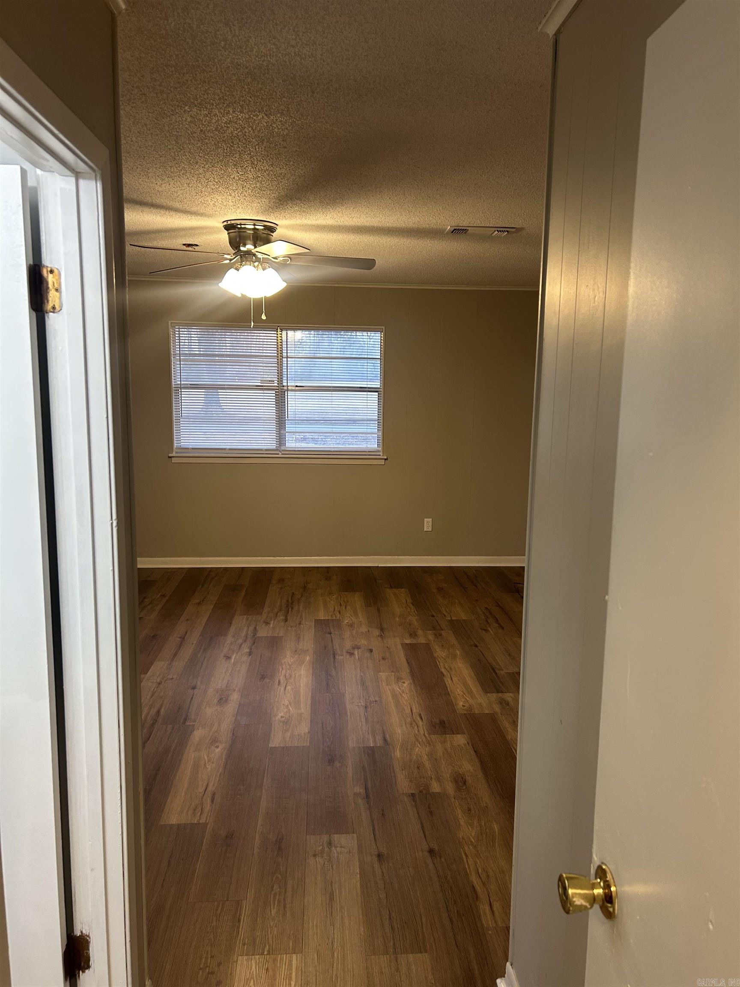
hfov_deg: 53.1
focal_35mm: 26
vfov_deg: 67.3
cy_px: 494
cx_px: 370
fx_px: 741
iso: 125
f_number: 1.5
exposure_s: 1/60
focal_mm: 5.7
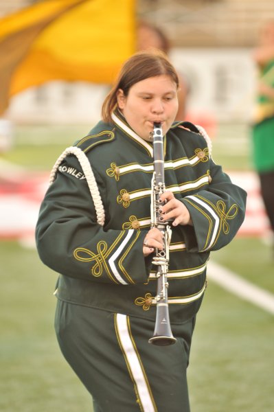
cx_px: 137
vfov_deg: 6.9
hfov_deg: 4.6
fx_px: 3431
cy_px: 206
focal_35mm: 300
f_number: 2.8
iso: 200
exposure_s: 1/250
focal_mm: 200
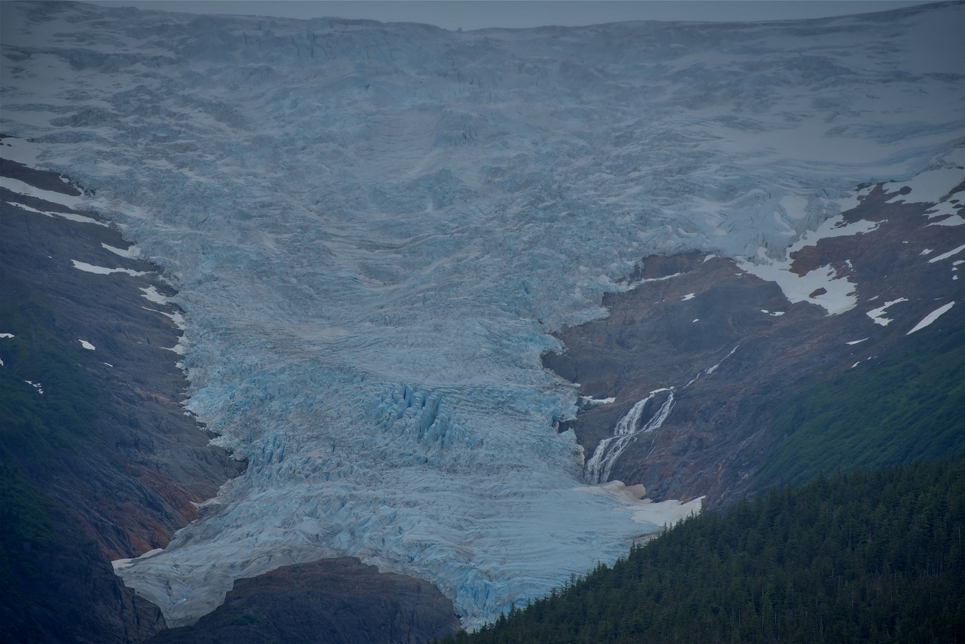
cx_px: 482
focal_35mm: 240
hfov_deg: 8.6
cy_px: 322
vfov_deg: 5.7
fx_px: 6434
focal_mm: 240
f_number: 9
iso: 100
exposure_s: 1/500
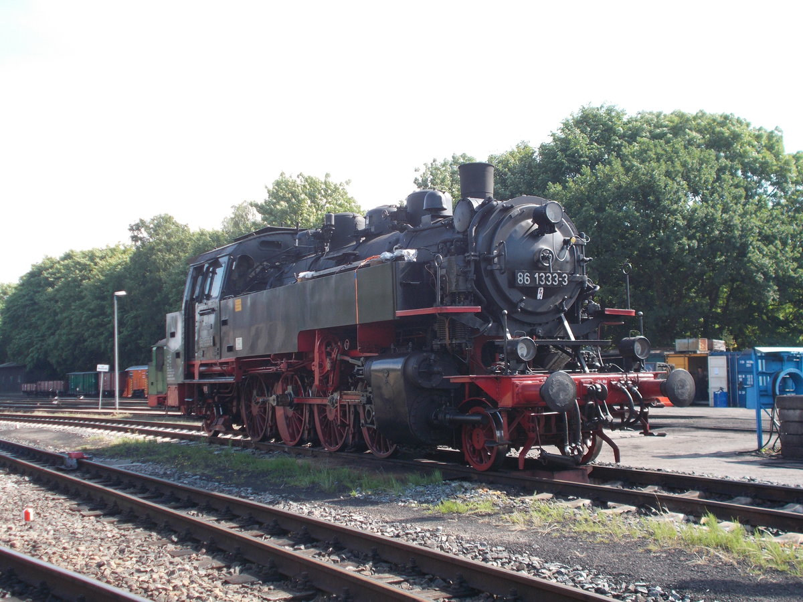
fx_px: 1021
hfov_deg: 42.9
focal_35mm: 44
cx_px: 402
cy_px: 301
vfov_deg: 32.9
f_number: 4.2
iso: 80
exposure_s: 1/160
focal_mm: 7.9
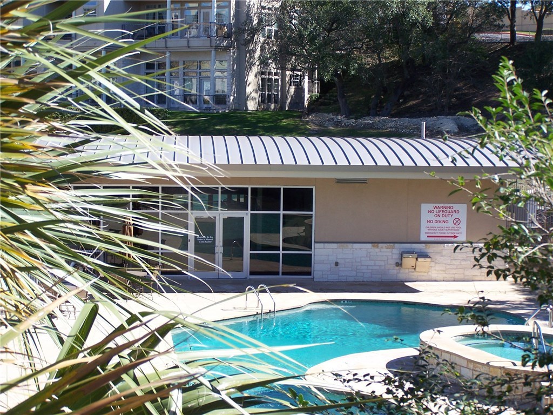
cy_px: 208
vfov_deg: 19.6
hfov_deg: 26.0
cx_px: 276
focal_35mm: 75
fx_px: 1198
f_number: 3.2
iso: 80
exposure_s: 1/500
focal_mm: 12.4
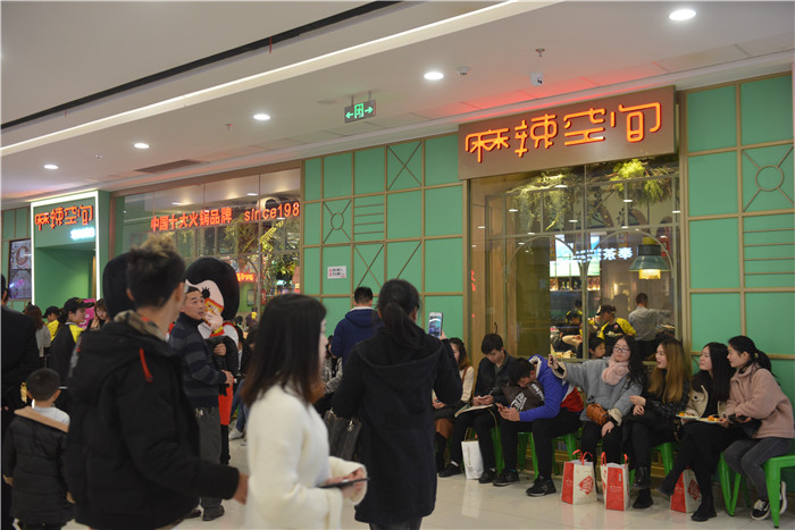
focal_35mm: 36
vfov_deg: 36.9
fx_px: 795
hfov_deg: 53.1
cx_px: 398
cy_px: 265
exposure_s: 1/125
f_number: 5
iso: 1600
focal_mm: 36
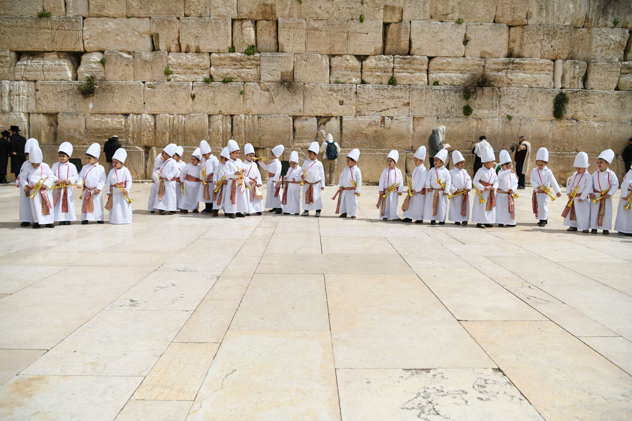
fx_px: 474
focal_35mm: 27
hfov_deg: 67.4
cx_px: 316
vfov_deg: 47.9
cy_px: 210
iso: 200
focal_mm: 27
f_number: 4
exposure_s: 1/5000
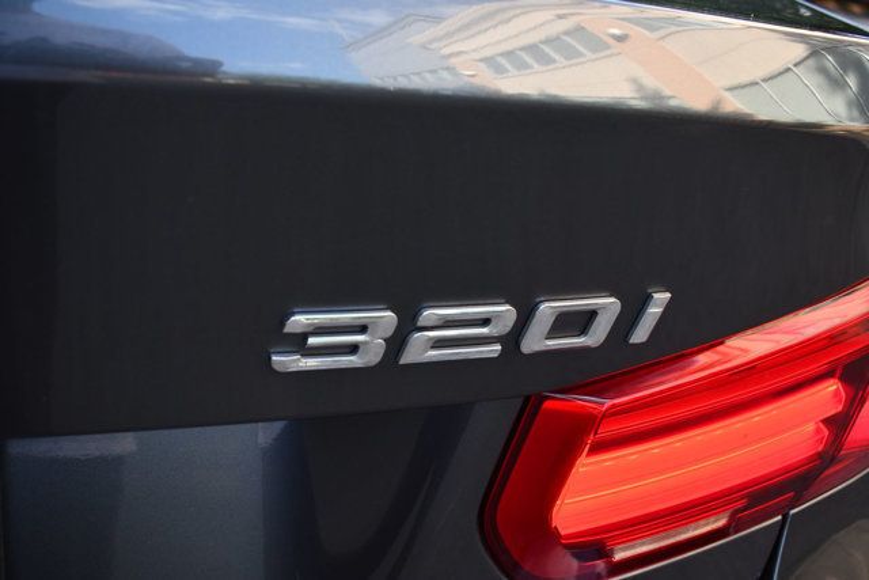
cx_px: 434
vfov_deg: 38.9
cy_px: 290
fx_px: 821
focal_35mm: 34
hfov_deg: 55.8
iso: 400
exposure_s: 1/250
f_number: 5.6
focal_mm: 23
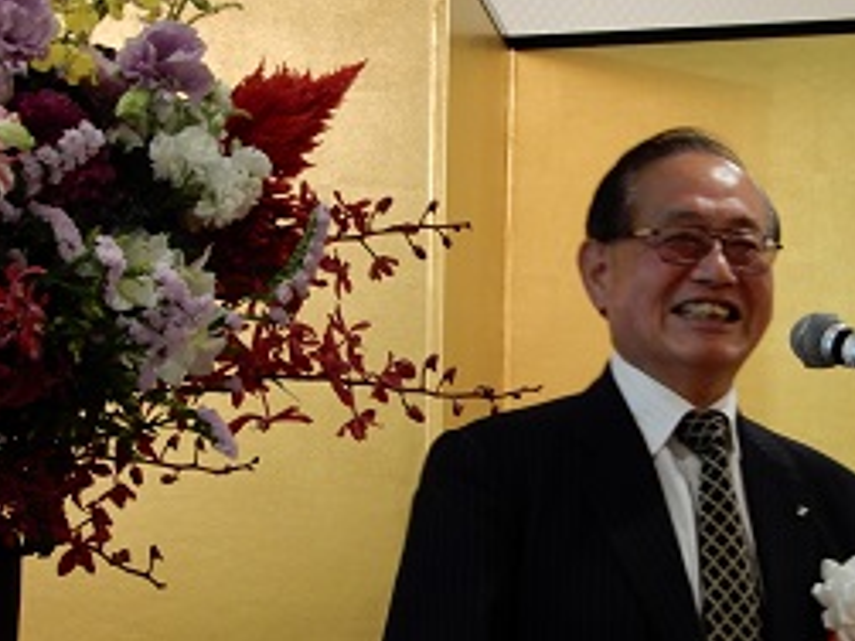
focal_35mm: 209
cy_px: 331
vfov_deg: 7.1
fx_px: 5160
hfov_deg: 9.5
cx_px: 579
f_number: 5.6
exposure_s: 1/15
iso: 560
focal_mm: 26.8
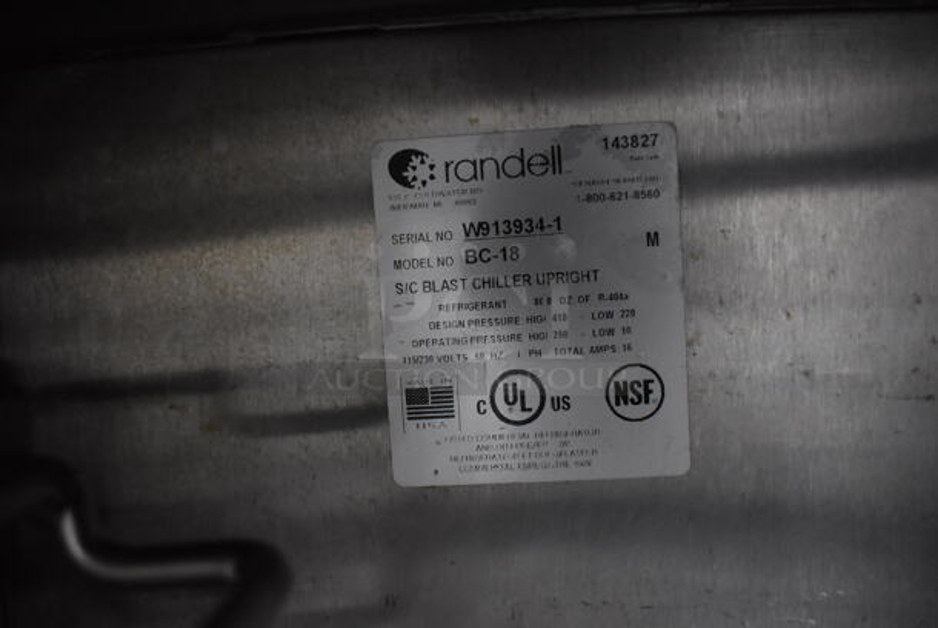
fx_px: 704
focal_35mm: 27
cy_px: 314
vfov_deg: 48.0
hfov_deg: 67.3
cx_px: 469
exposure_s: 1/60
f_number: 3.5
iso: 3200
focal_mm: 18
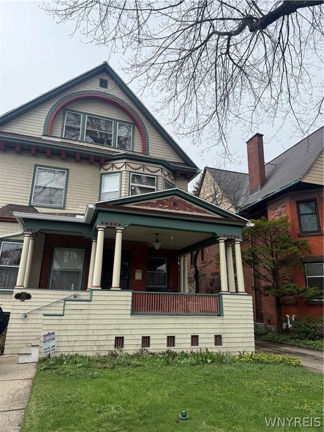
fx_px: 300
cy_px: 216
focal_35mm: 24
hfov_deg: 56.8
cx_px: 162
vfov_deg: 71.6
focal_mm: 6.76
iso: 80
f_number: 1.78
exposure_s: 1/5319
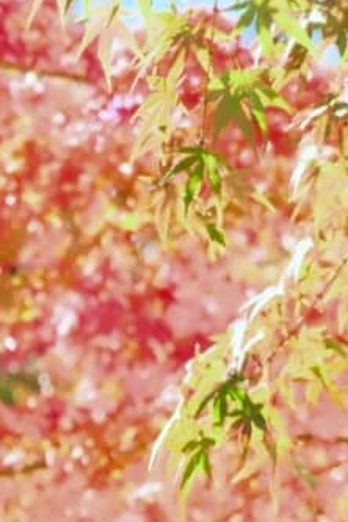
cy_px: 944
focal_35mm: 631
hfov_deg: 2.2
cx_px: 419
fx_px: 9149
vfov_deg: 3.3
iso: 800
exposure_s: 1/250
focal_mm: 70
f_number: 5.6
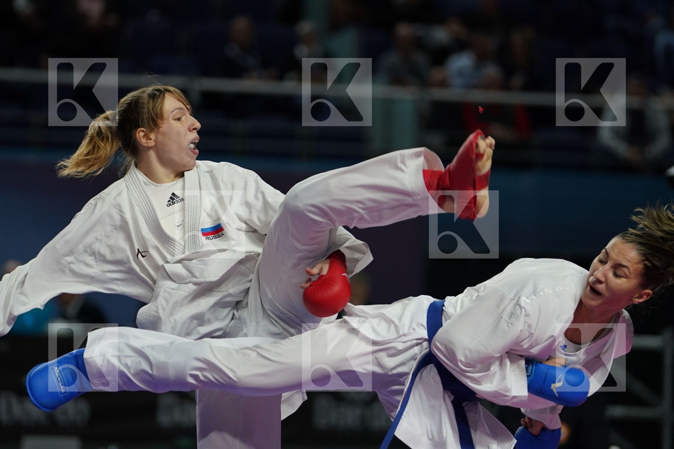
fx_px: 4718
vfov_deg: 5.5
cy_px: 224
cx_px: 337
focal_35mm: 252
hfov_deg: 8.2
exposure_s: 1/1000
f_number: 2.8
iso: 1000
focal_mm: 168
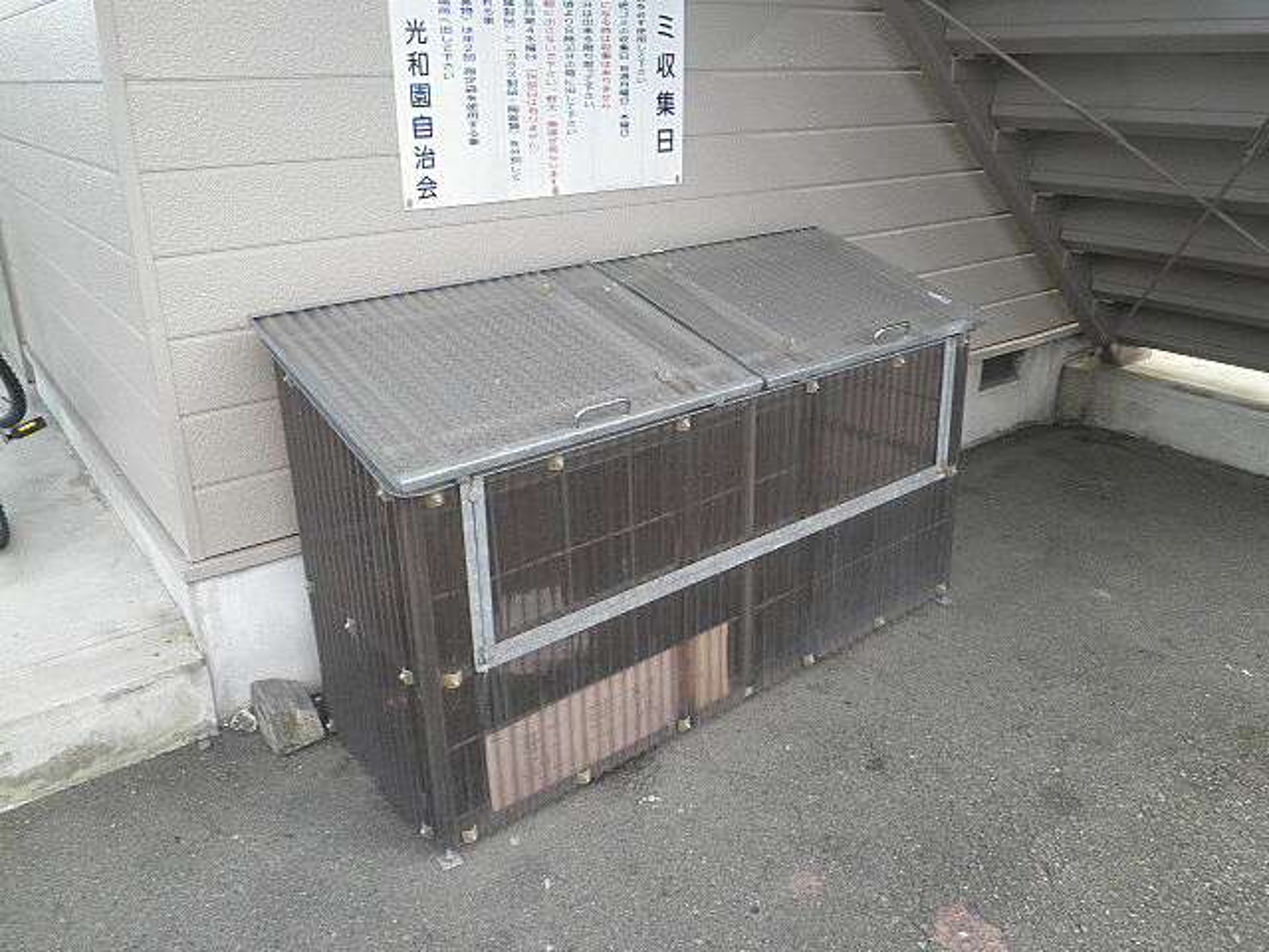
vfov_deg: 53.1
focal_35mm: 26
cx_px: 634
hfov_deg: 67.3
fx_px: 953
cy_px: 476
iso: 64
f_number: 2.8
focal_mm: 4.7
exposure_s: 1/100
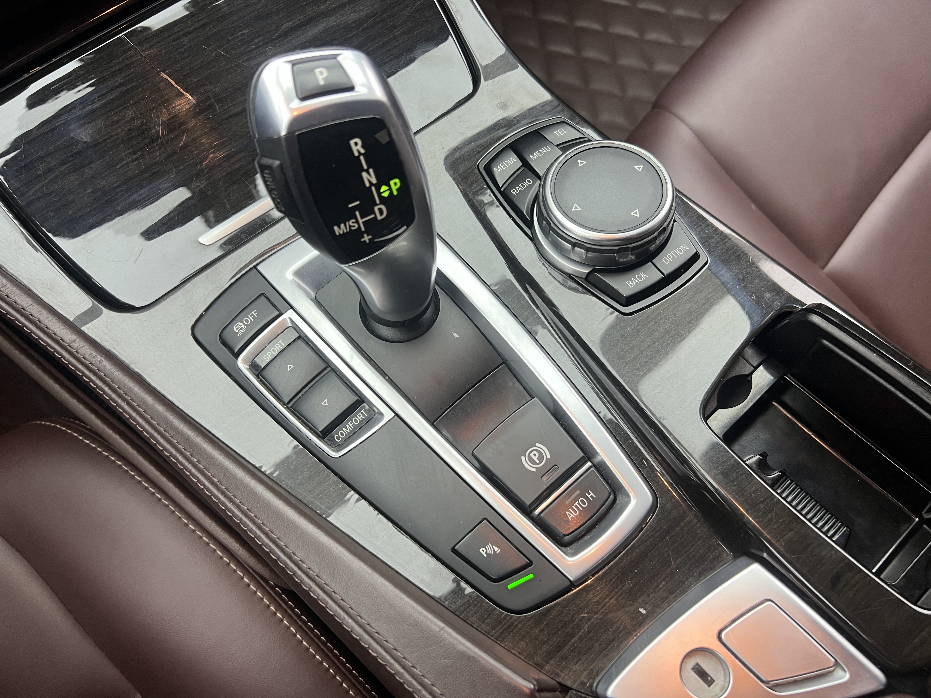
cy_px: 349
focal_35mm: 26
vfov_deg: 53.1
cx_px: 466
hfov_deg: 67.3
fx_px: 699
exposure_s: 1/80
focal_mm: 5.7
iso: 125
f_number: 1.5
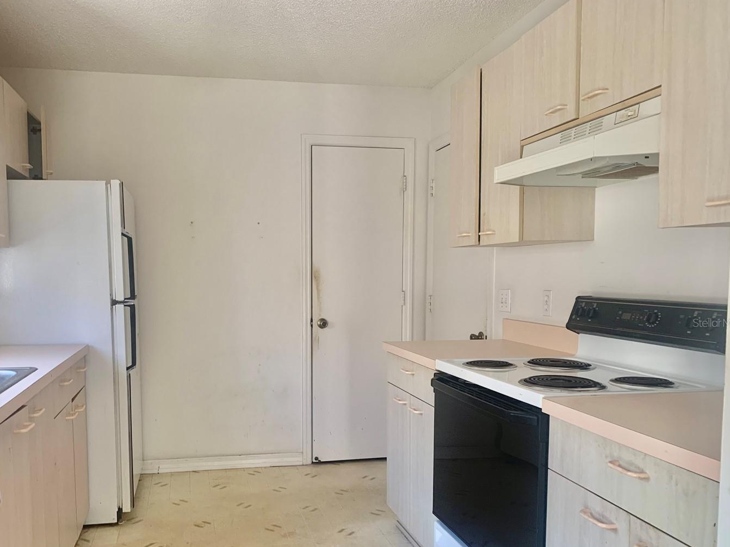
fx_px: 654
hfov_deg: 58.1
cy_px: 322
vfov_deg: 45.2
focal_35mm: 31
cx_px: 309
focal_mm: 4.25
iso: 100
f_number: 1.8
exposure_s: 1/121
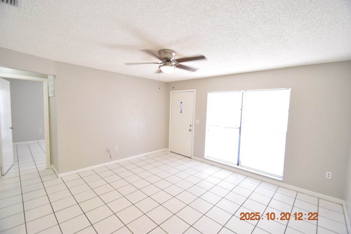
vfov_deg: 77.3
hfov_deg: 100.4
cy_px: 117
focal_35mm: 15
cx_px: 176
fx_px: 146
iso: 800
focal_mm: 10
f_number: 3.5
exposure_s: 1/45
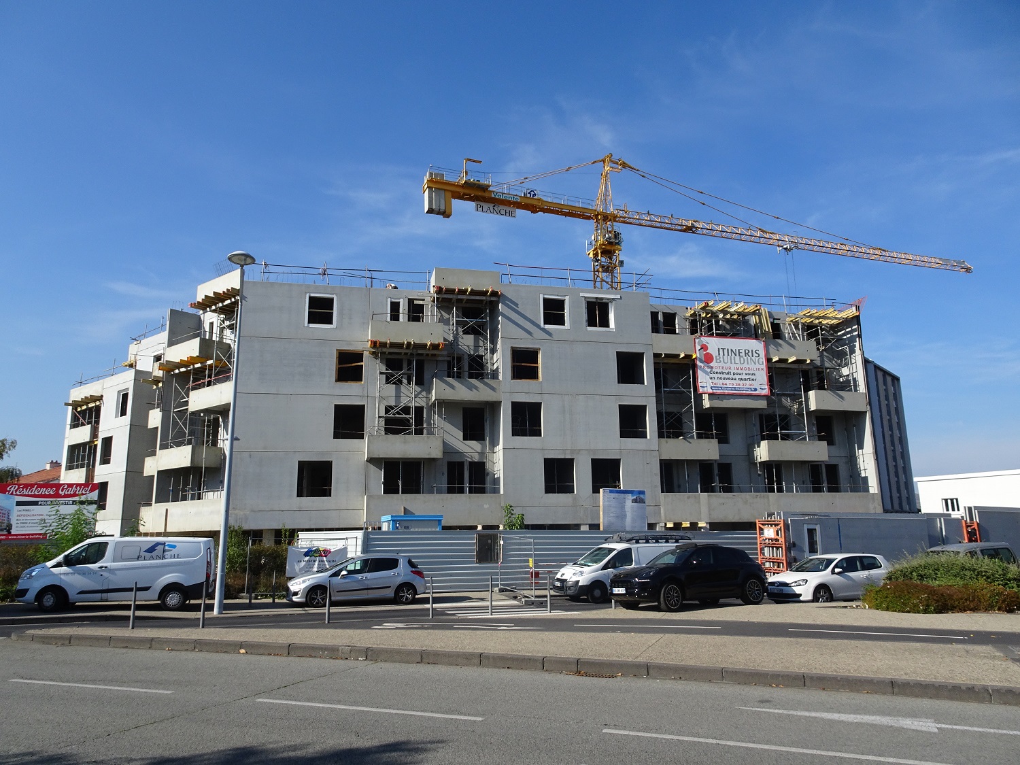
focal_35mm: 24
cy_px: 382
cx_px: 510
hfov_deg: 71.6
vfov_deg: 56.8
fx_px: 707
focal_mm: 4.1
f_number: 3.5
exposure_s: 1/1000
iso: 80
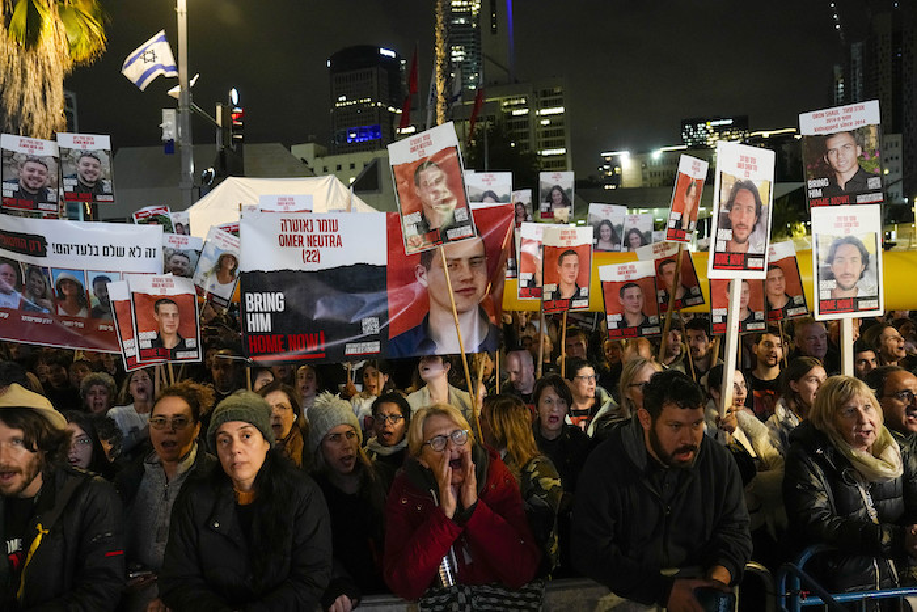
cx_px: 458
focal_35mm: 24
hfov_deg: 73.7
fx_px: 611
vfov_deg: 53.2
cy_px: 306
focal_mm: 24
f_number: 2.8
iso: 4000
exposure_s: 1/100
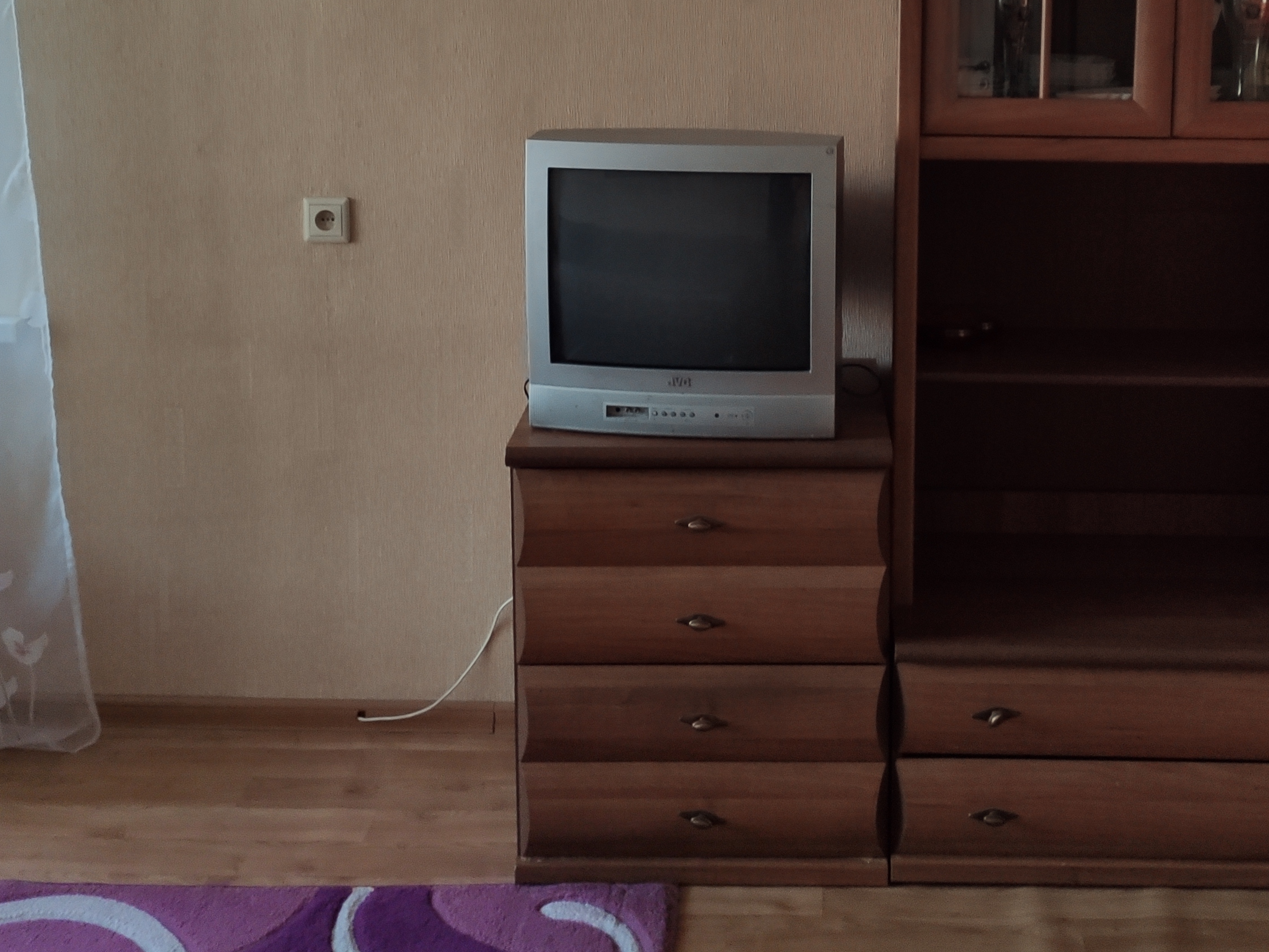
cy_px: 135
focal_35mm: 46
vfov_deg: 30.4
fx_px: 1686
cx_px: 784
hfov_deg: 41.0
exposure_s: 1/29
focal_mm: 4.77
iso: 490
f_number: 1.75
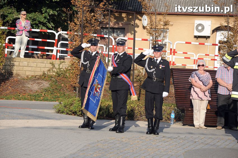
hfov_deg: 13.1
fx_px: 1040
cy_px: 79
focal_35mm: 158
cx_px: 119
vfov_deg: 8.7
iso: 400
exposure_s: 1/1000
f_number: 8
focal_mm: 105
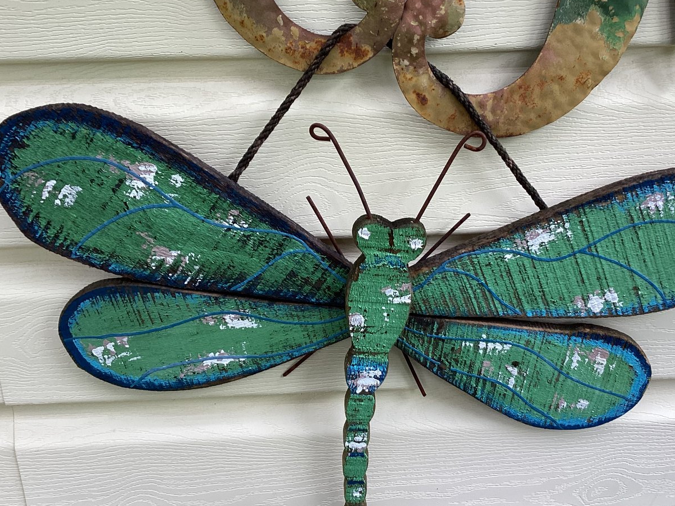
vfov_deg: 36.8
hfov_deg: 47.8
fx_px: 760
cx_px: 367
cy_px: 285
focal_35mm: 39
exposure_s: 1/120
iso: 32
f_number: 2.4
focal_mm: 3.3
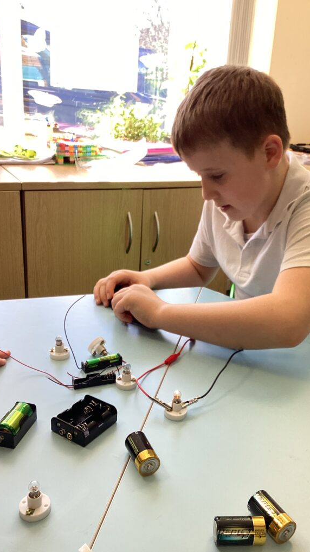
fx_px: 497
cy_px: 277
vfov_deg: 58.0
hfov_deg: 34.5
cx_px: 194
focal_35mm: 34
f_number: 2.4
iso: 64
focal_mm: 3.3
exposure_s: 1/100
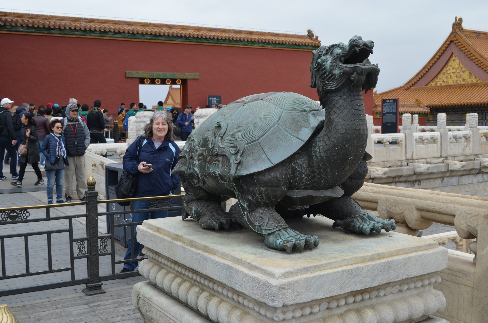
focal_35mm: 42
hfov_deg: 46.5
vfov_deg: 31.8
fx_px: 568
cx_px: 244
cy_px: 162
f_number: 7.1
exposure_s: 1/200
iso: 200
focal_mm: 28
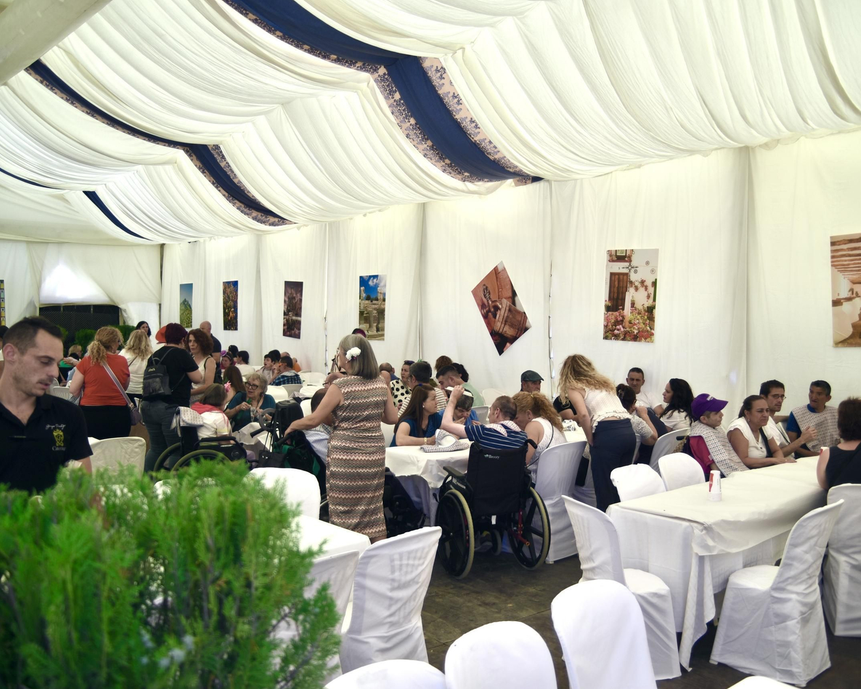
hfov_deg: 54.2
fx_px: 841
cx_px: 457
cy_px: 348
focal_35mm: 33
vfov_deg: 44.5
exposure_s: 1/400
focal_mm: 29
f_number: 3.5
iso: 125
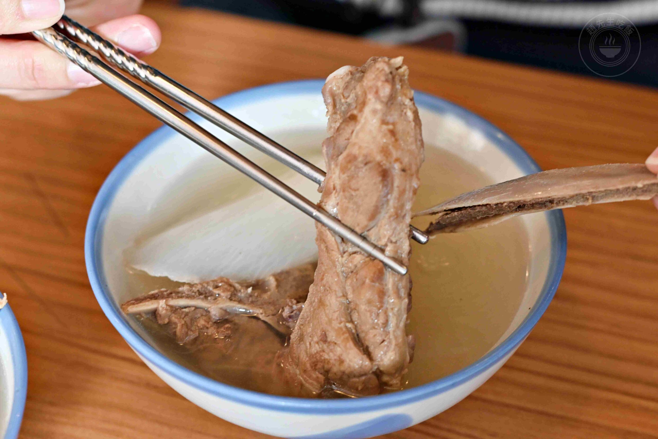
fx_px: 1371
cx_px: 329
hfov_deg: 27.0
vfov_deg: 18.2
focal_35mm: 75
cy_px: 220
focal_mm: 50
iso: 560
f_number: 3.2
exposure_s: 1/200
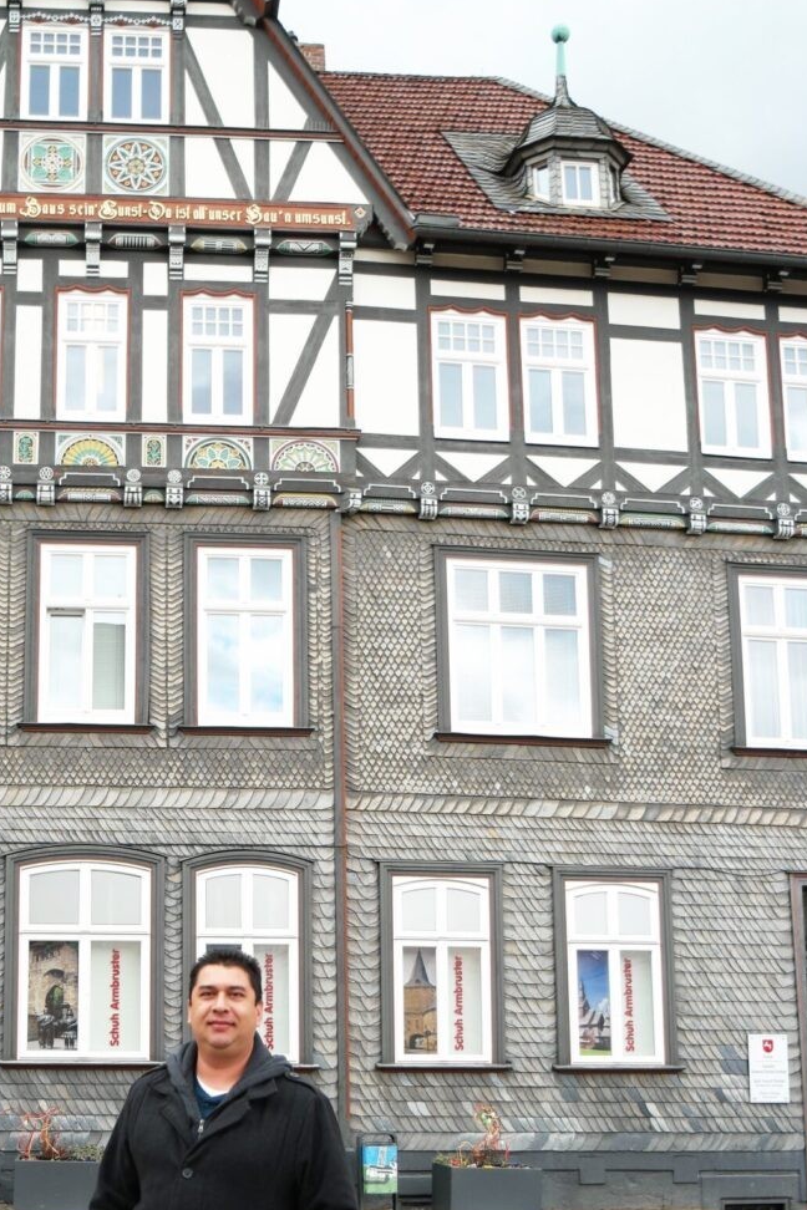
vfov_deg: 42.8
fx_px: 1513
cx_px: 179
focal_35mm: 45
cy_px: 834
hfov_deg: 29.3
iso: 100
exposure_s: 1/320
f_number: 4
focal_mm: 18
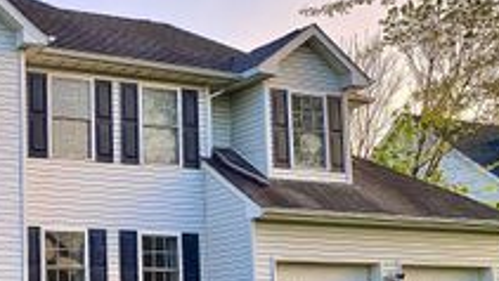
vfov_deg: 17.8
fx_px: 887
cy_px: 247
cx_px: -28
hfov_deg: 28.9
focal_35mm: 67
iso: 50
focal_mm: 4.25
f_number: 1.8
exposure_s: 1/121
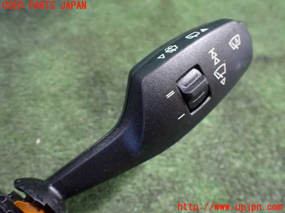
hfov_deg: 60.0
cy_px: 106
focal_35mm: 30
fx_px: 247
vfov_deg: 46.8
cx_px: 142
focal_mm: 5.4
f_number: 2.3
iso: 800
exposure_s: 1/40
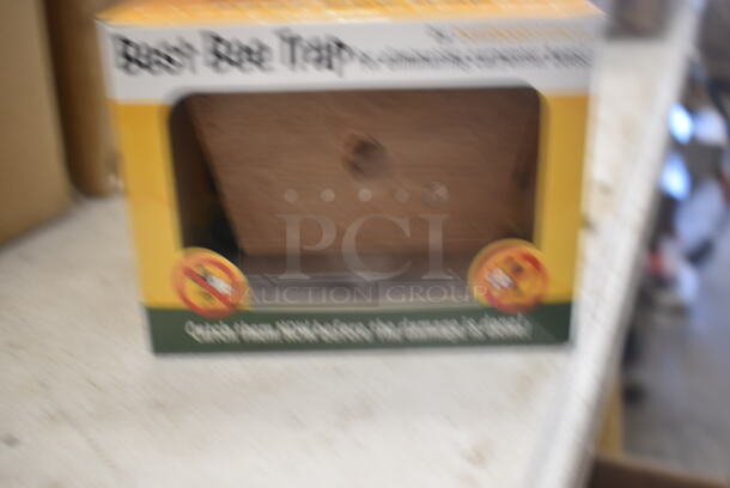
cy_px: 244
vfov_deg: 35.6
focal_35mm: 38
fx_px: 761
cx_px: 365
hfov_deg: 51.2
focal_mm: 25
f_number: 4
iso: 900
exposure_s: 1/60
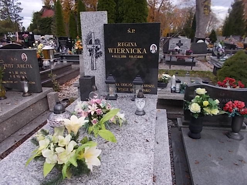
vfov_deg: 53.1
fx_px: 186
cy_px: 92
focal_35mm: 26
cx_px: 124
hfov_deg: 67.3
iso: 80
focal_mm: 4.6
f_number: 3.2
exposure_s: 1/320
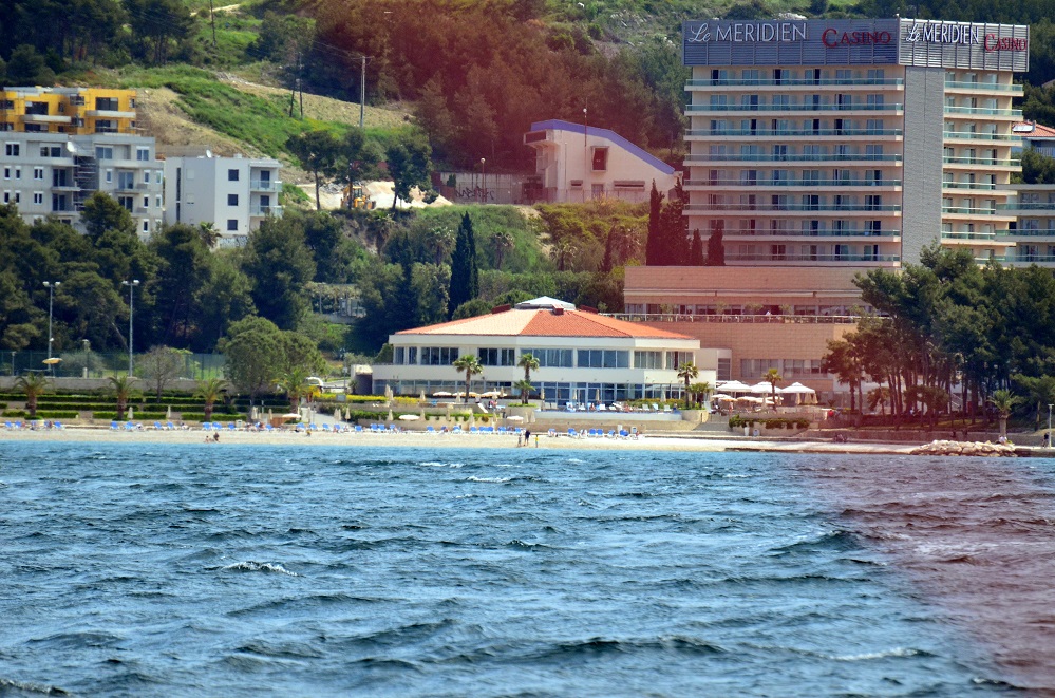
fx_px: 13156
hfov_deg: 4.6
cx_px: 528
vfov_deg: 3.0
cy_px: 349
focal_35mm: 450
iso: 800
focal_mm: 300
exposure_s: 1/2500
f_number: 5.6
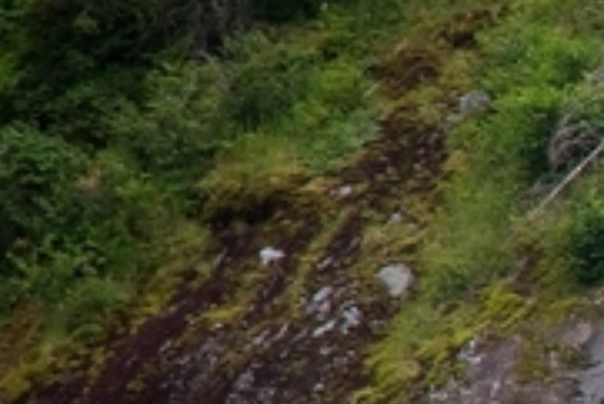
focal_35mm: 850
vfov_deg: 1.6
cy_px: 858
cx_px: 2076
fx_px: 14272
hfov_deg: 2.4
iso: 180
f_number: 4
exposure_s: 1/250
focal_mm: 120
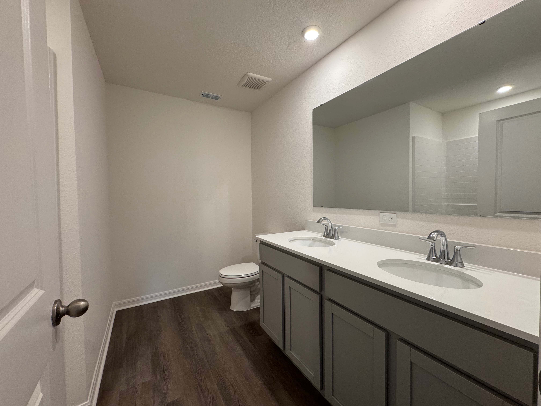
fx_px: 219
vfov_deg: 85.7
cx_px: 270
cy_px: 203
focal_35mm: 14
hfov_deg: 102.1
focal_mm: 2.22
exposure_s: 1/120
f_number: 2.2
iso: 200
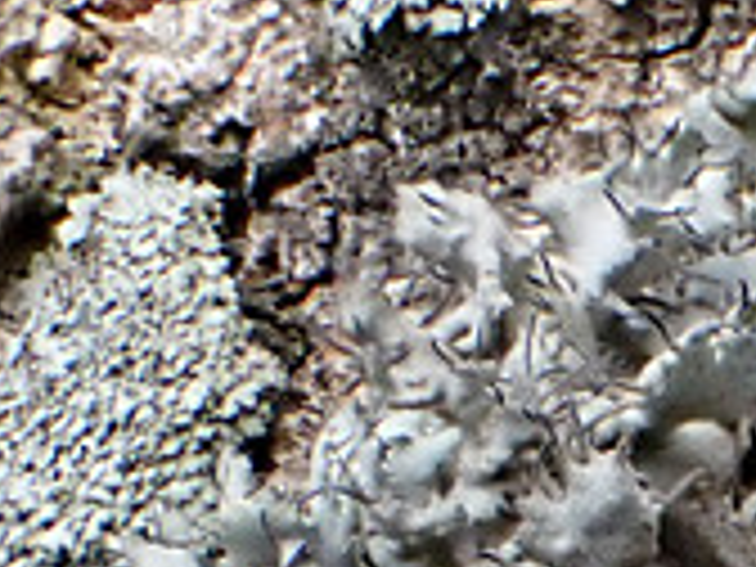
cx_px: 963
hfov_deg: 9.4
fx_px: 4543
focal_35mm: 208
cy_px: 1096
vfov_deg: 6.9
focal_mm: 9.01
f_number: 4.5
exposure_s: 1/200
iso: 500
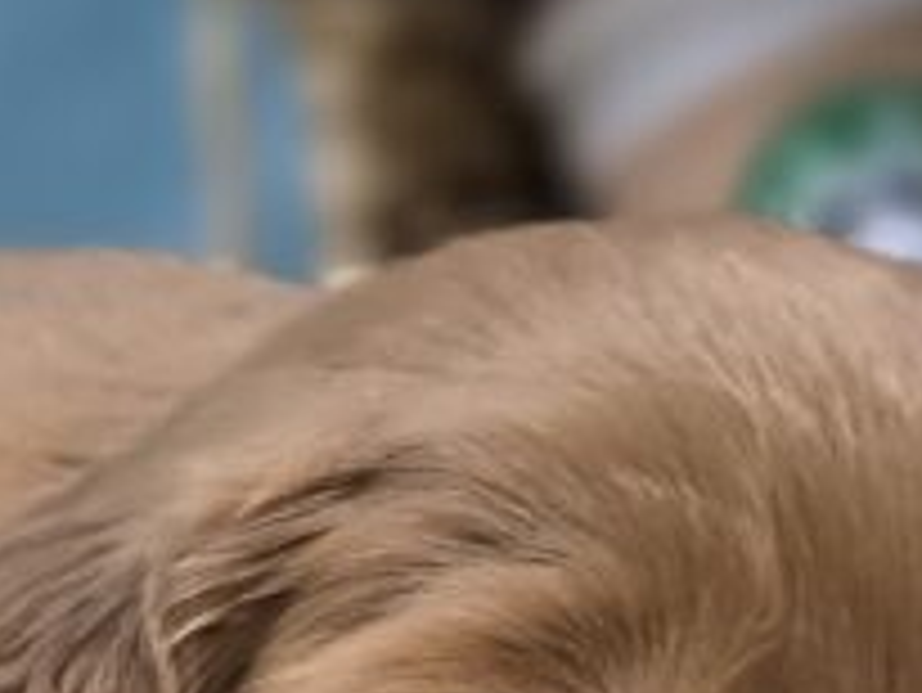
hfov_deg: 16.8
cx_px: 63
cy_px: 680
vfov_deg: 12.7
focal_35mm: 115
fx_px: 3065
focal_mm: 6.3
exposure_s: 1/359
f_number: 1.7
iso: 200
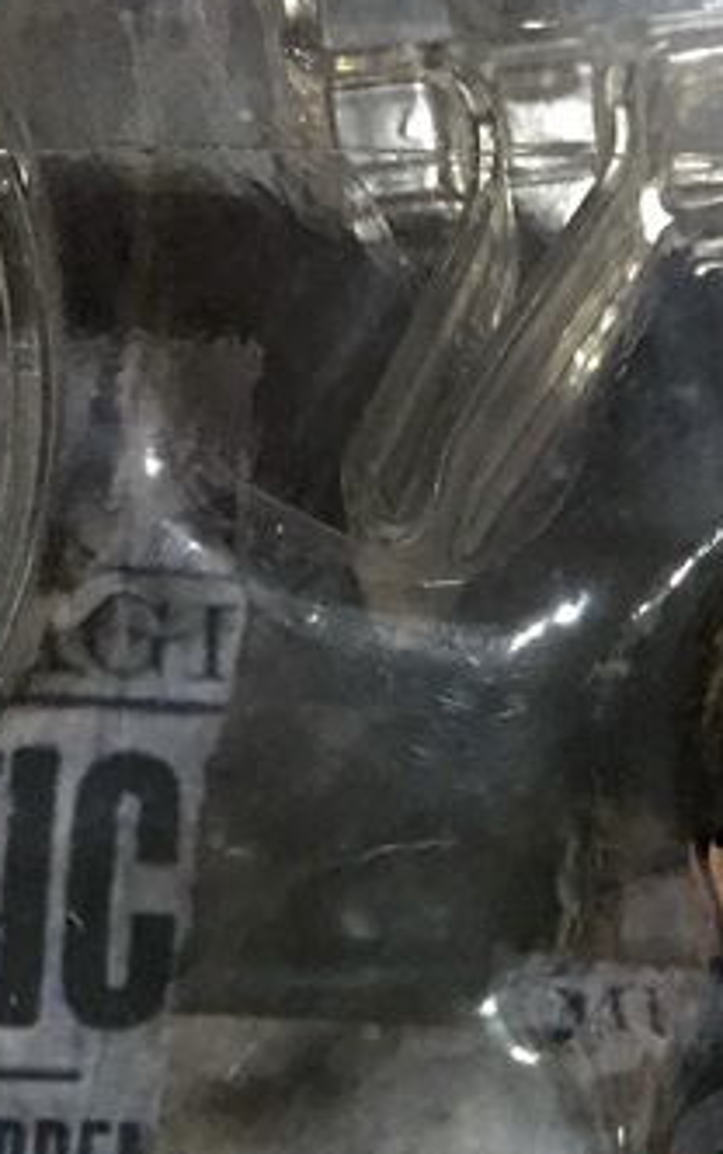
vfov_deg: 26.1
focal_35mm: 74
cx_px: 772
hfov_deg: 17.1
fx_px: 2329
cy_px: 1206
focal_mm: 4.15
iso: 250
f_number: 2.2
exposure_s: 1/33
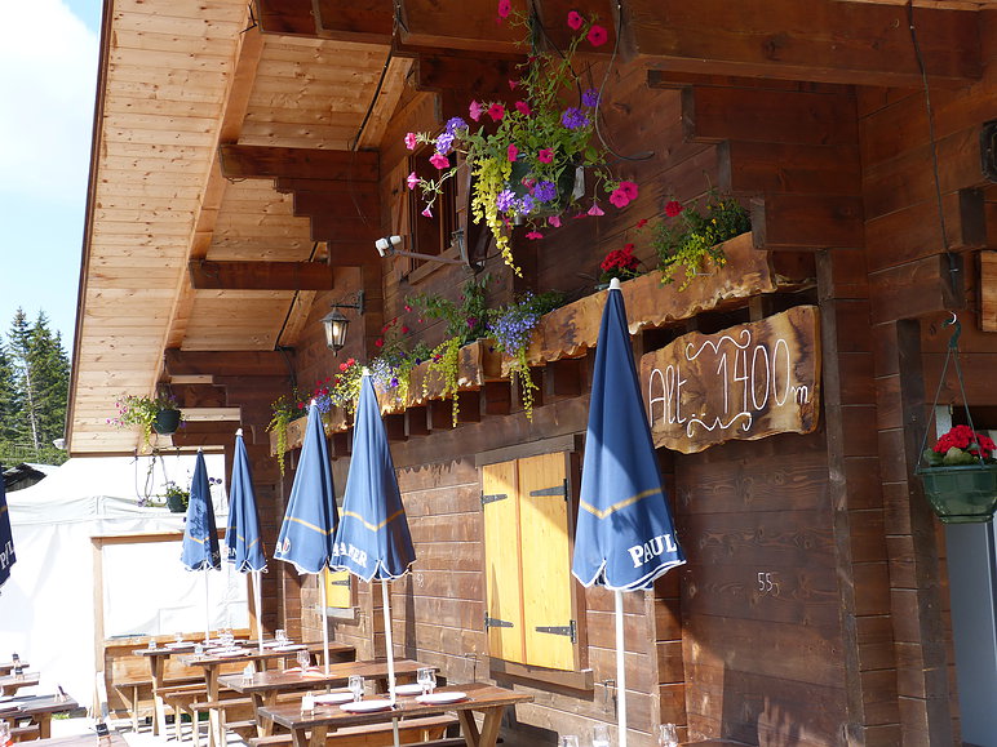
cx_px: 498
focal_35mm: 50
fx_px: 1440
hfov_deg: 38.2
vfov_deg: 29.1
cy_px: 374
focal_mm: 9
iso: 100
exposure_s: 1/320
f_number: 4
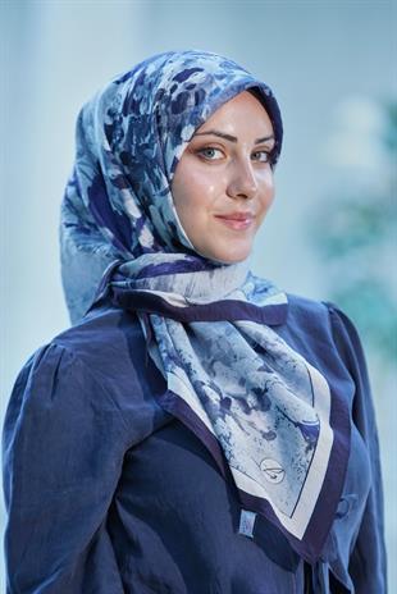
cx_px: 198
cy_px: 297
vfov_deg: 12.2
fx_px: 2775
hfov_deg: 8.2
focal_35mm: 168
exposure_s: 1/200
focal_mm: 168
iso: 640
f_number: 3.5
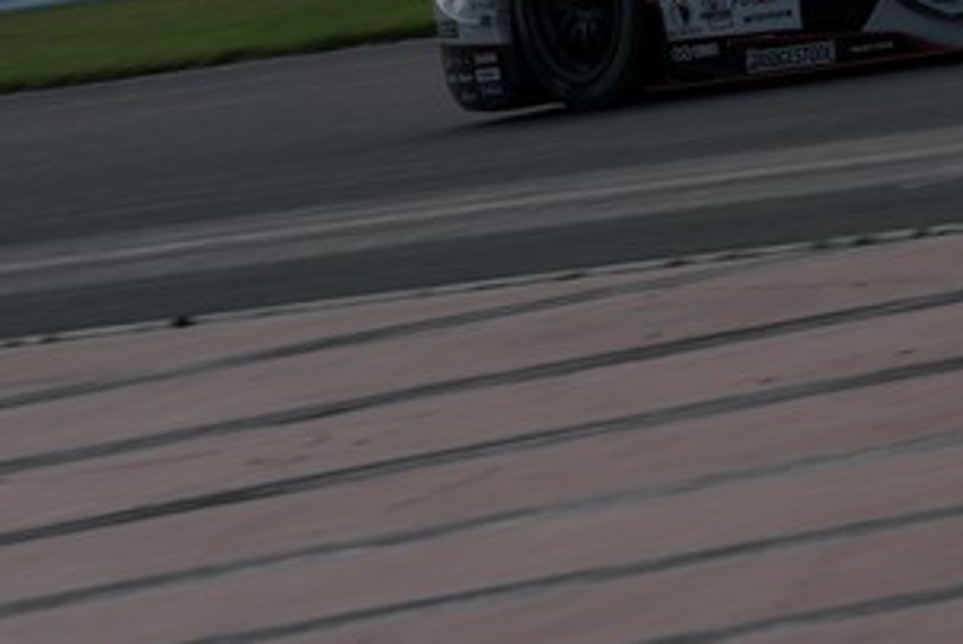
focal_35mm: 776
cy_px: 163
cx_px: 995
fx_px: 20778
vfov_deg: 1.8
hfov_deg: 2.7
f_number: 10
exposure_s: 1/800
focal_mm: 326
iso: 200
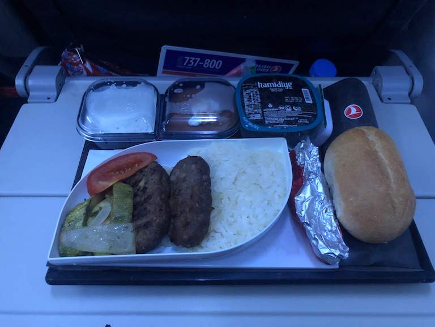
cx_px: 218
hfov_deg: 63.4
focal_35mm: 28
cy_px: 164
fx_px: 352
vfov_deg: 49.7
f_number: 1.8
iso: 100
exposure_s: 1/4
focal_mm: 4
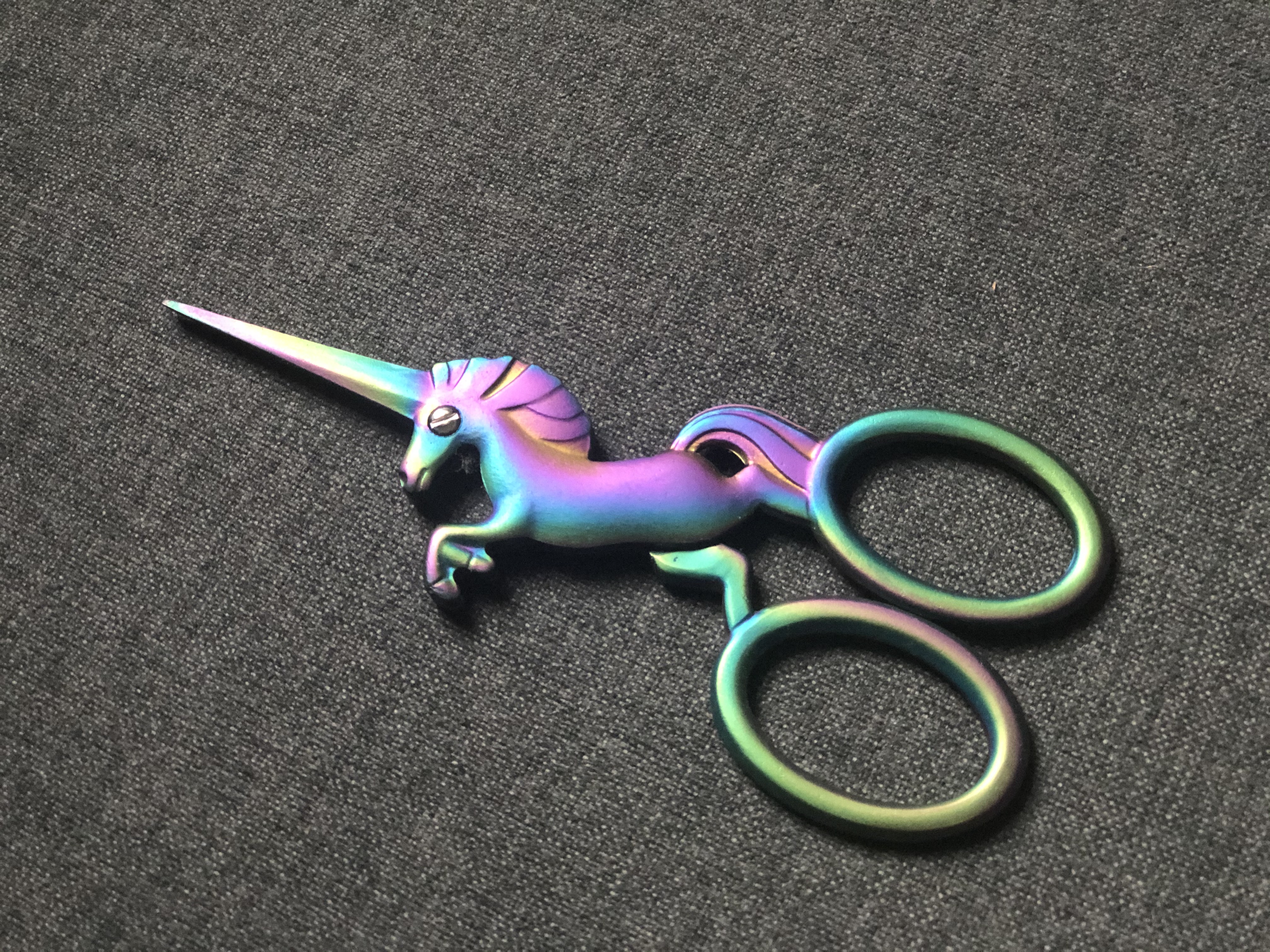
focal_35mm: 57
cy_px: 476
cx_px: 635
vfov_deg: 25.7
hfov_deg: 33.8
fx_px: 2091
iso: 400
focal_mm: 6.6
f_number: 2.8
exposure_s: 1/30
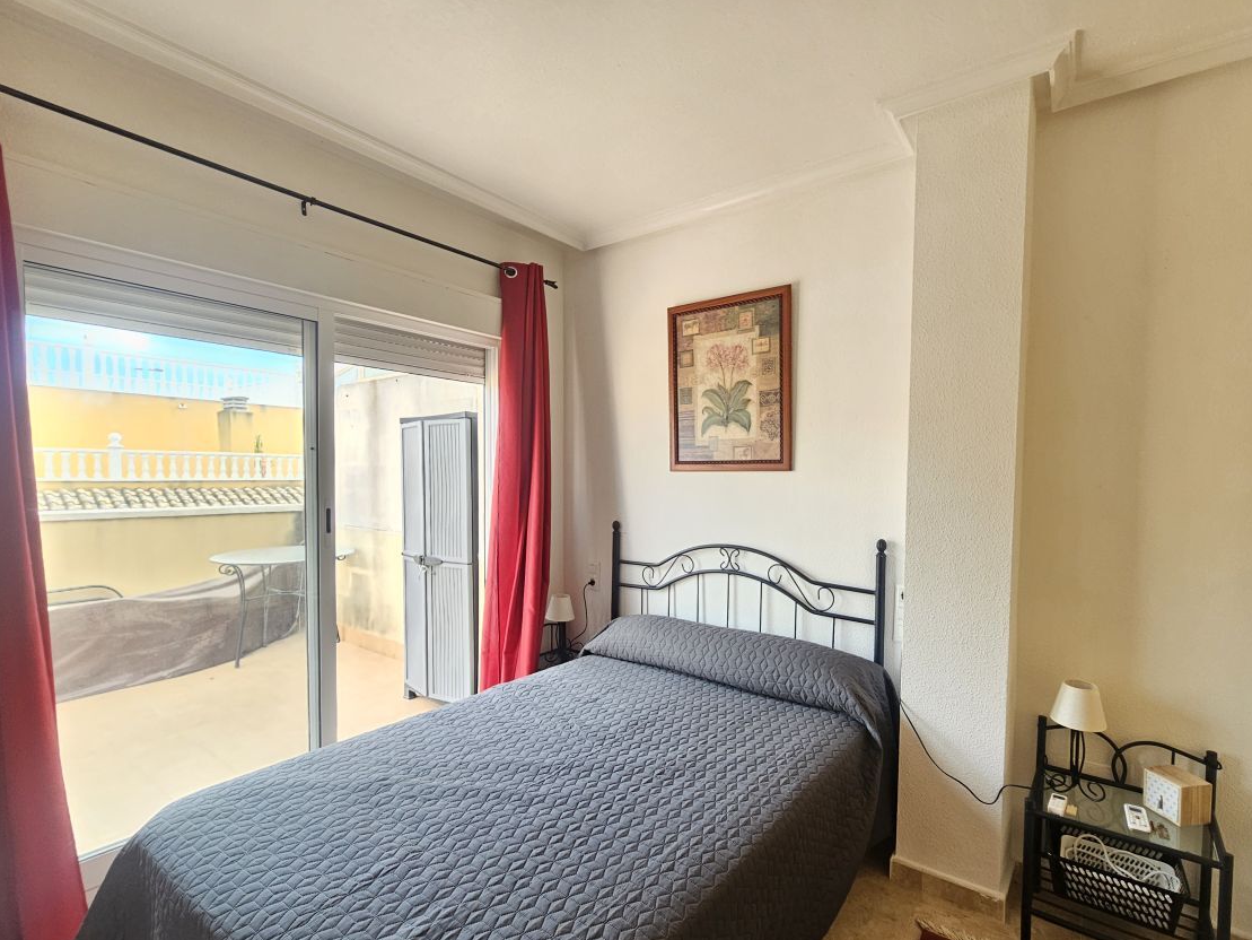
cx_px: 684
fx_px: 543
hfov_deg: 97.9
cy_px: 513
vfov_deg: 81.6
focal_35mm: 15
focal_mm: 2.2
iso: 160
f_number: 2.2
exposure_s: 1/190
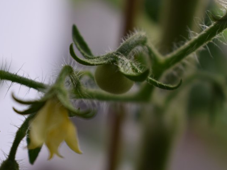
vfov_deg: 16.3
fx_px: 594
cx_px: 107
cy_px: 85
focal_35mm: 91
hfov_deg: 21.6
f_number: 5.6
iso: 400
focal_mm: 55
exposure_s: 1/125
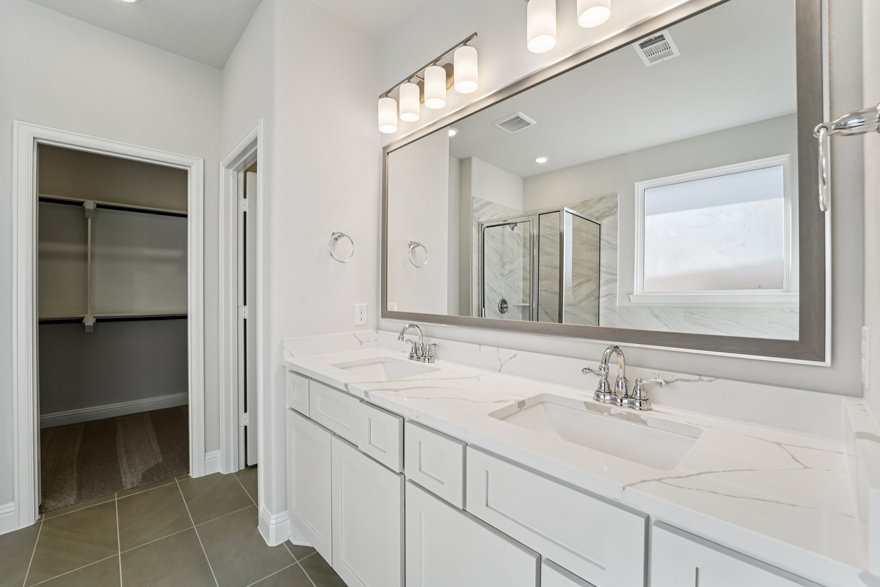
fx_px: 342
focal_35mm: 14
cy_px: 294
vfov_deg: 81.2
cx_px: 440
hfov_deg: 104.3
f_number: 8
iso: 500
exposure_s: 1/200
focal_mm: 14
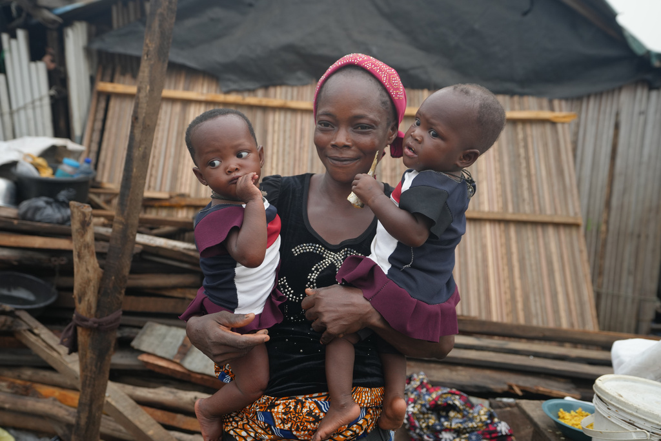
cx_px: 330
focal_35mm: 30
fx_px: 551
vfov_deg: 43.6
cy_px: 220
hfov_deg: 61.9
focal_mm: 30
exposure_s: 1/1000
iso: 500
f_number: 3.5
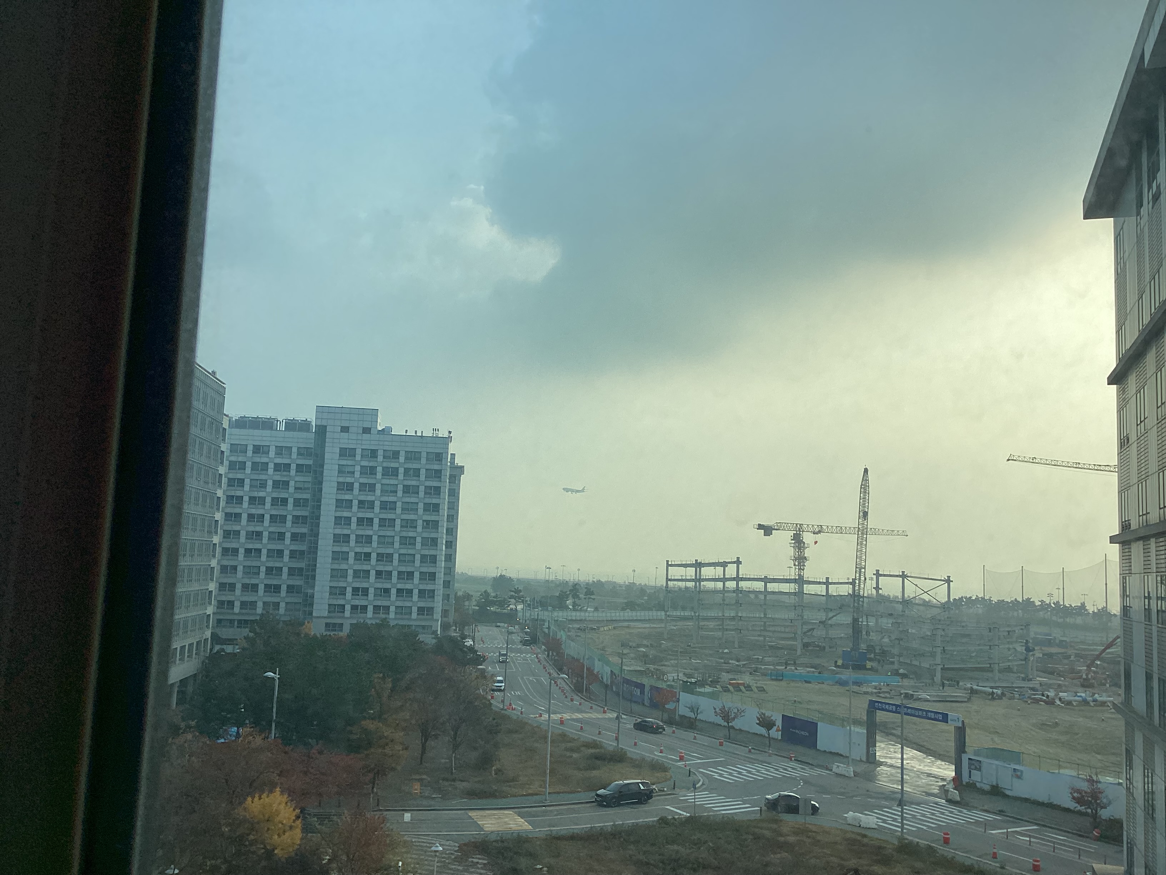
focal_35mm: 31
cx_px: 583
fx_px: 1044
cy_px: 438
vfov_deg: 45.4
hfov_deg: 58.4
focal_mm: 3.3
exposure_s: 1/1253
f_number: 2.4
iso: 25
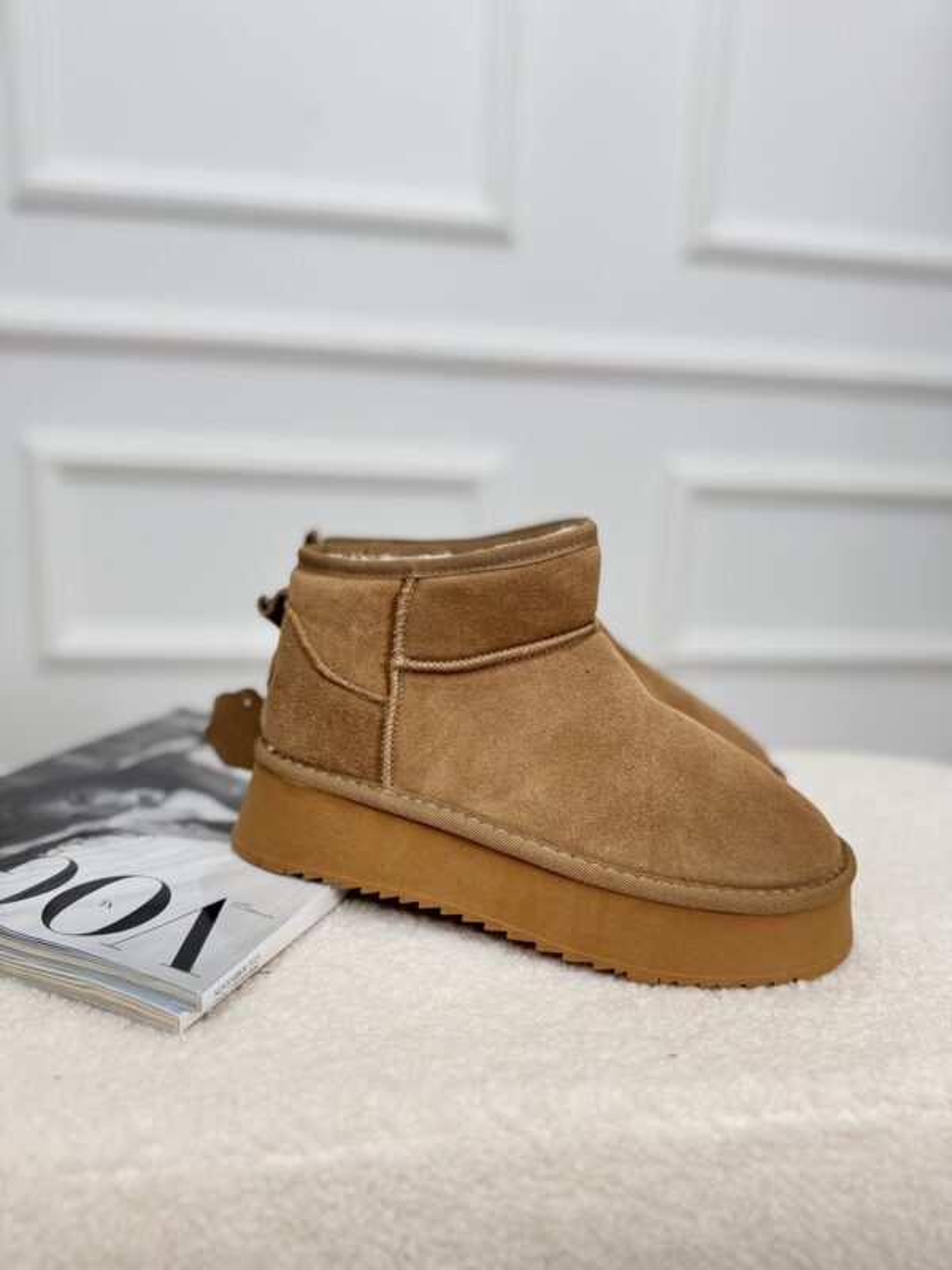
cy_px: 635
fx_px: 880
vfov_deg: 71.6
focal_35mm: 24
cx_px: 476
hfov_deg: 56.8
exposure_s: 1/248
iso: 64
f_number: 1.78
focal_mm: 6.76
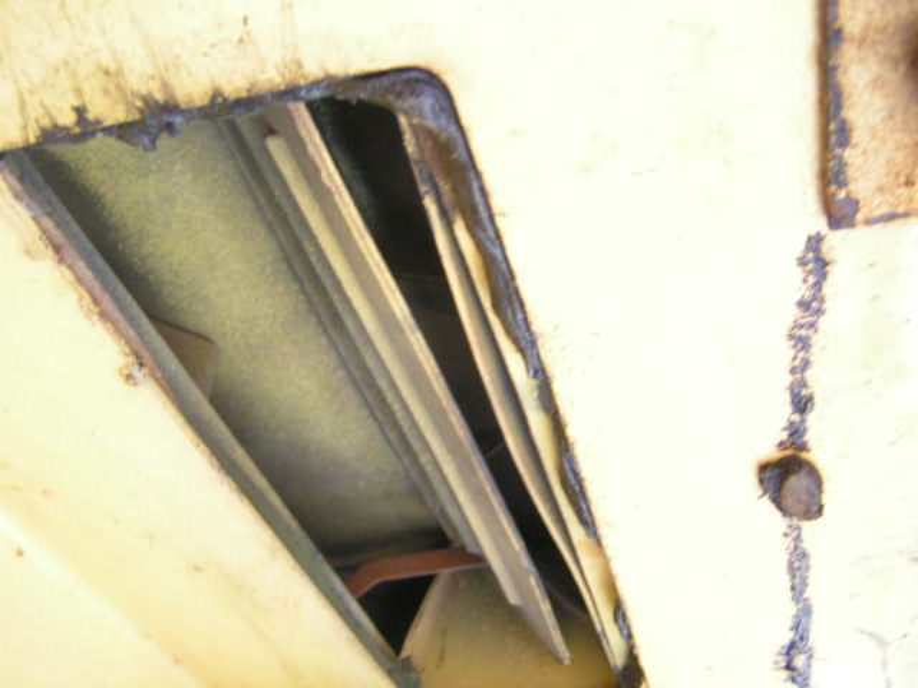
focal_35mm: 38
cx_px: 459
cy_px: 344
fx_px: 1008
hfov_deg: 49.0
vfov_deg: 37.7
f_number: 2.8
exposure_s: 1/8
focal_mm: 5.8
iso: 200
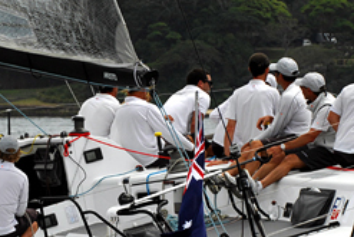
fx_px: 4843
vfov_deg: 2.8
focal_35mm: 492
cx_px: 64
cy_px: 134
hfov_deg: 4.2
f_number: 7.1
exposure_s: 1/1000
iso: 400
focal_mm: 135
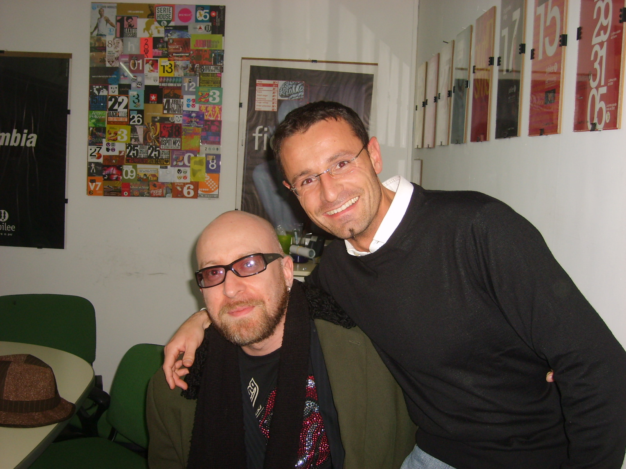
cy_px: 234
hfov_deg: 43.9
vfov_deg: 33.6
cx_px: 313
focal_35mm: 43
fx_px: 778
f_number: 3
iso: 100
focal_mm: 7.2
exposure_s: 1/45
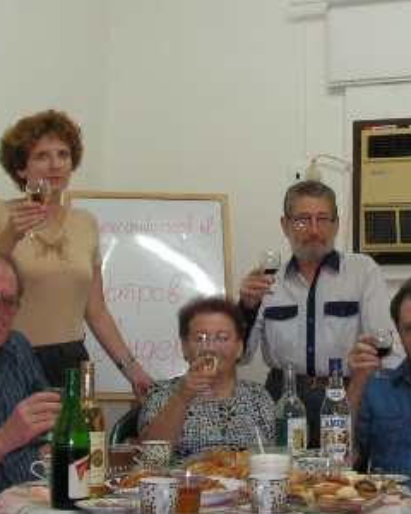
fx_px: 1140
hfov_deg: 20.4
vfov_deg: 25.3
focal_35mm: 75
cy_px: 206
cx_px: 252
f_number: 3.2
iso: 125
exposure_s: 1/40
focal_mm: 6
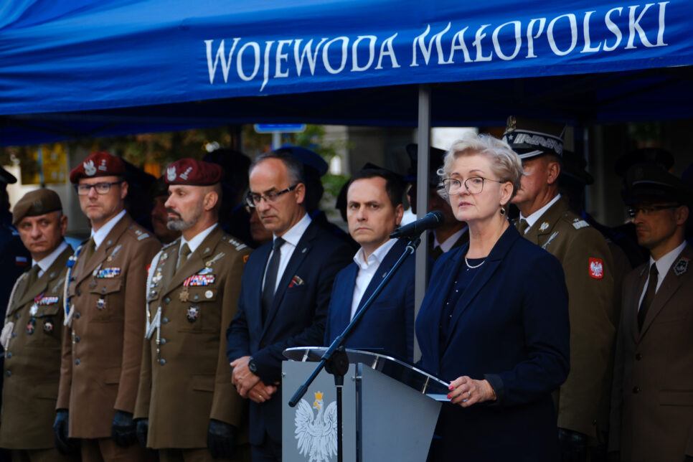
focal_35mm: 156
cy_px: 231
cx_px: 346
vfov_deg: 8.8
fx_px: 3003
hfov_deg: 13.2
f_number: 4
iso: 250
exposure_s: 1/100
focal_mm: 103.7
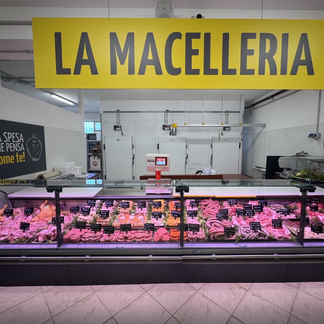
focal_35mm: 17
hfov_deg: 83.9
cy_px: 159
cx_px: 171
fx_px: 180
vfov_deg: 84.0
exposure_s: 1/100
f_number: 2.2
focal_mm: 2.22
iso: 125
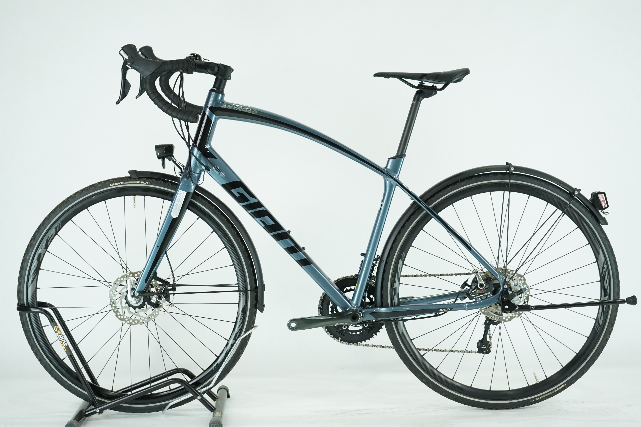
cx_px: 320
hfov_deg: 30.5
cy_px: 214
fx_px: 1175
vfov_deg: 20.6
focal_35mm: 66
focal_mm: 66
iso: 1600
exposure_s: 1/200
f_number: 5.6
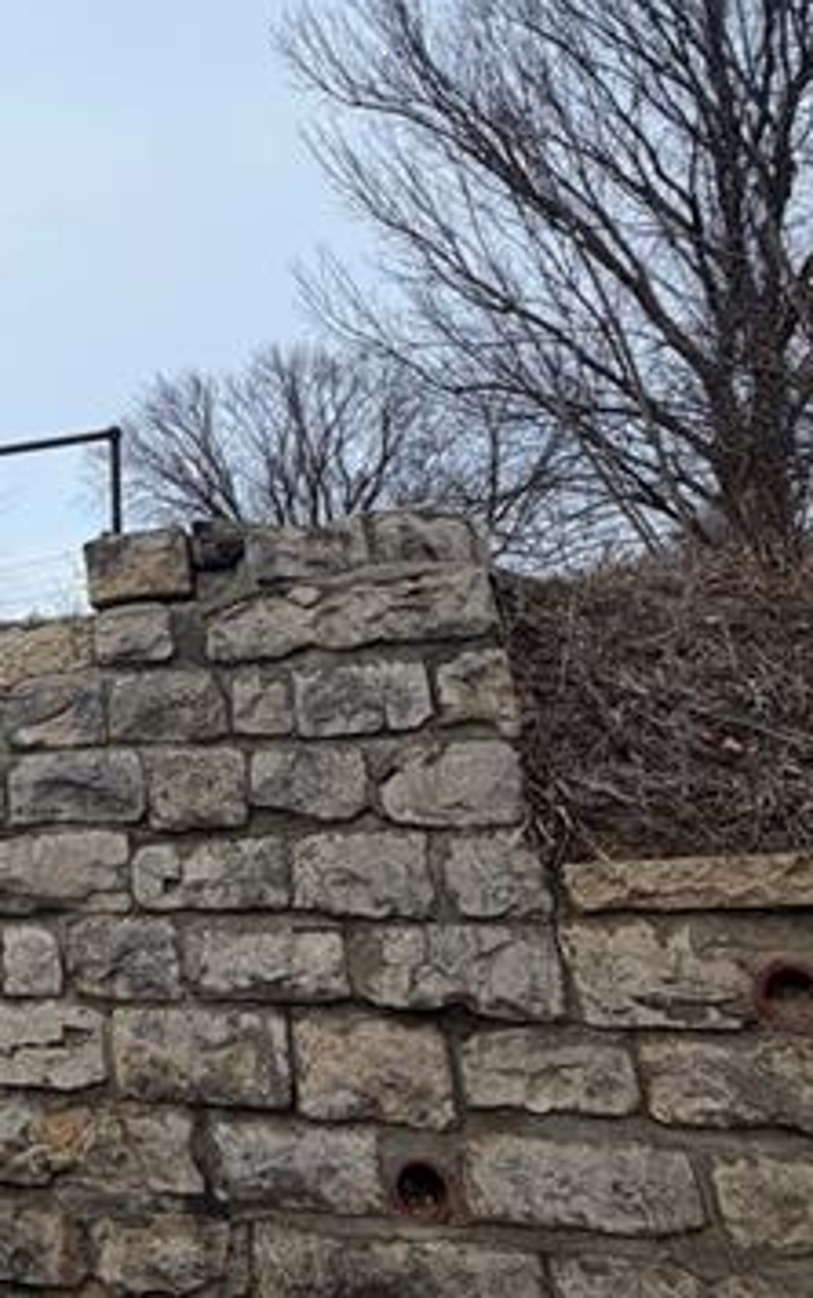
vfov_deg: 59.1
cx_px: -58
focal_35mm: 32
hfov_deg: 34.6
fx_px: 1133
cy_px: 514
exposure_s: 1/502
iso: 40
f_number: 2.2
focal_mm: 2.22
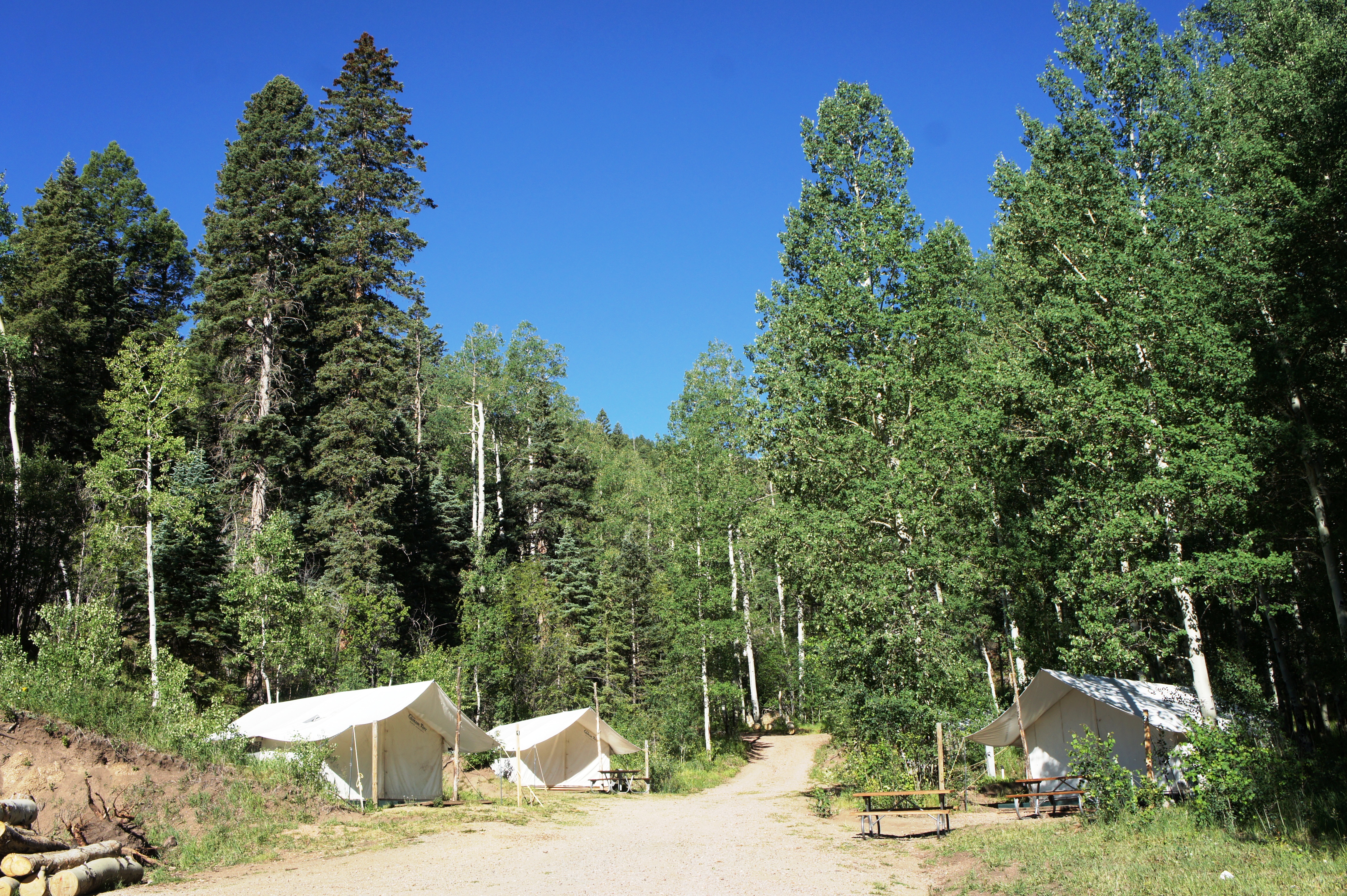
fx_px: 1458
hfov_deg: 49.6
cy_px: 448
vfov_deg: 34.2
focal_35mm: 39
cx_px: 674
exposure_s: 1/320
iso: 200
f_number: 8
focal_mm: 26
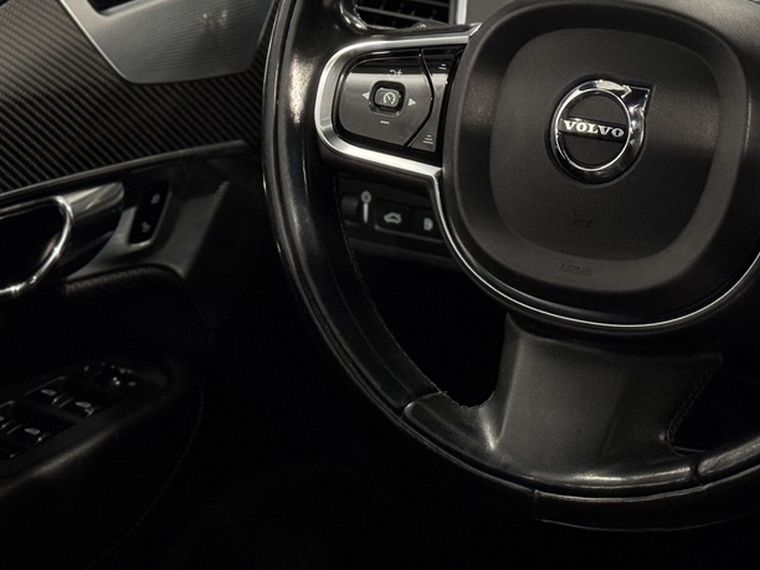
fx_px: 2481
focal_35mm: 113
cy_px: 30
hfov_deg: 17.4
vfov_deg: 13.0
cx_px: 481
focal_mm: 6.76
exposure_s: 1/100
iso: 80
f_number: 1.78
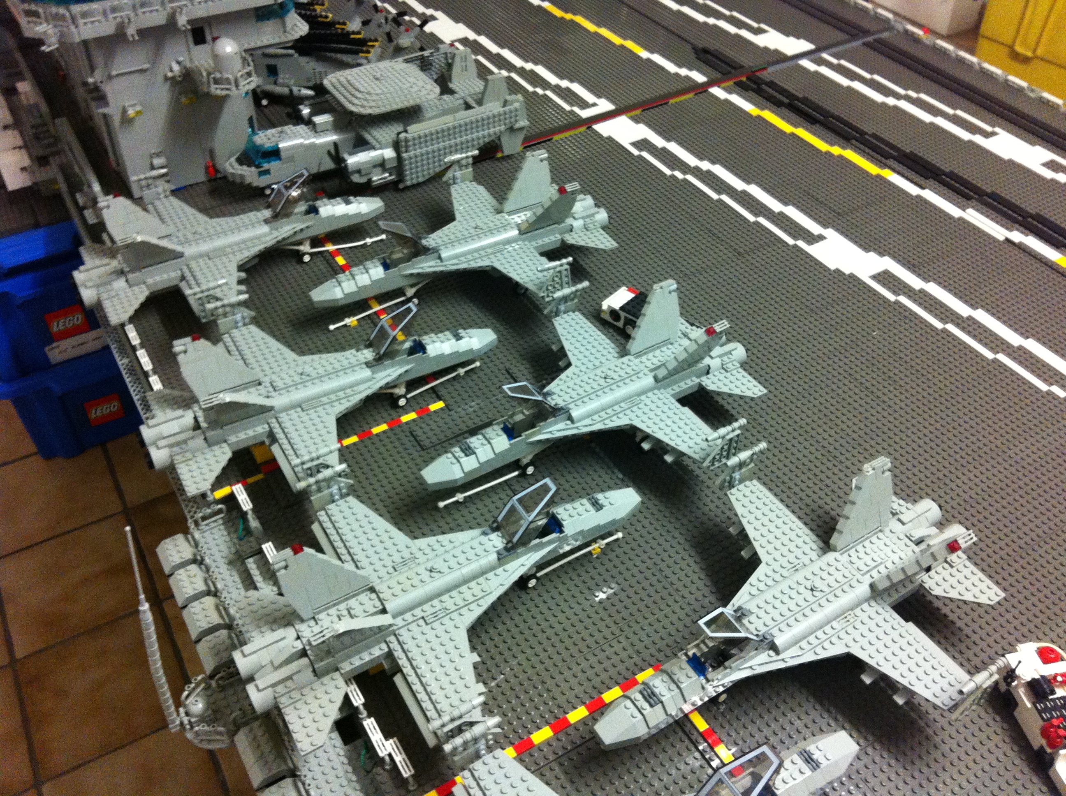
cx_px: 533
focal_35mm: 35
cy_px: 398
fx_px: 1076
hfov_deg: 52.7
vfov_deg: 40.6
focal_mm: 3.85
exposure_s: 1/17
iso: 320
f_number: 2.8
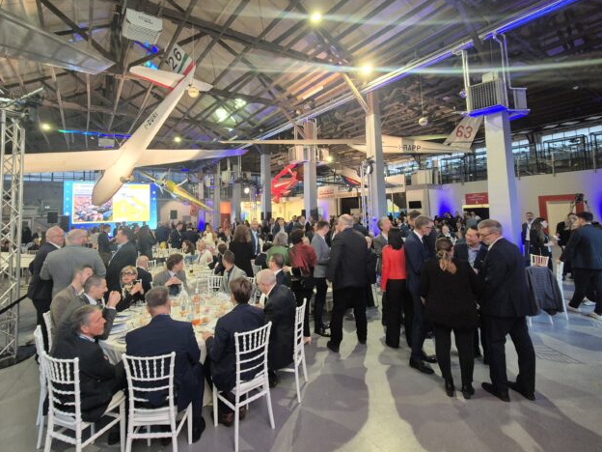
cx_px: 282
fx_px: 278
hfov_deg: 94.4
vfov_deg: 77.6
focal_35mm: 16
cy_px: 190
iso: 500
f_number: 2.2
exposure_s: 1/50
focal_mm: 2.2
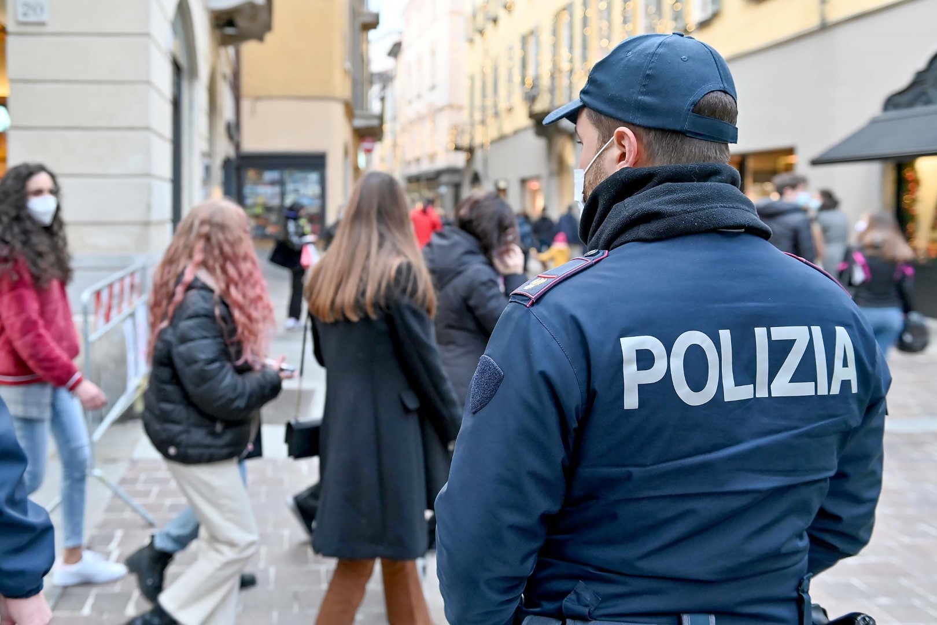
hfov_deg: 58.7
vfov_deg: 41.1
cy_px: 312
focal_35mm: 32
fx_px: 833
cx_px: 468
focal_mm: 32
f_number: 3.2
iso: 640
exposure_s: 1/200
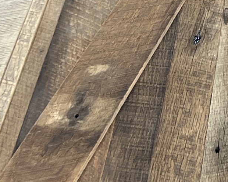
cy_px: -23
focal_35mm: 165
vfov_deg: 9.3
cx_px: 424
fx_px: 1113
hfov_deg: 10.9
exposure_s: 1/120
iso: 64
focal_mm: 5.7
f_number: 1.5
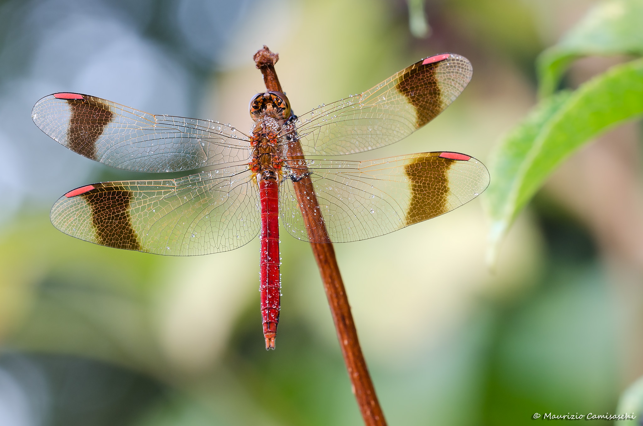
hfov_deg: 9.2
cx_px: 322
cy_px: 213
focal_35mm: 225
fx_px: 4010
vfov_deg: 6.1
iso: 200
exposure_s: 1/4
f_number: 11
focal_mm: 150
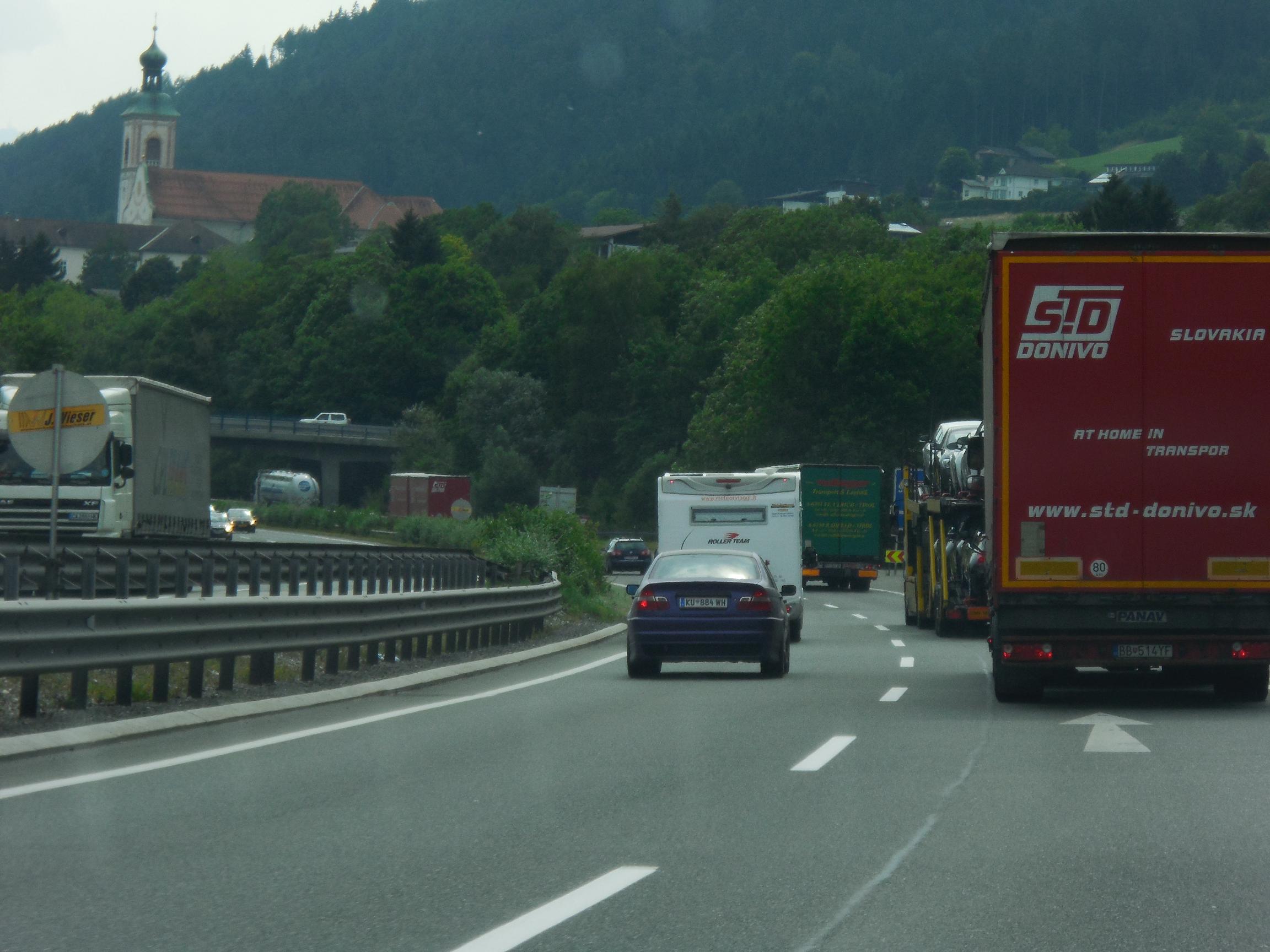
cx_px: 635
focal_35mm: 156
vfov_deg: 9.5
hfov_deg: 12.7
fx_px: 5723
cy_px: 476
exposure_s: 1/320
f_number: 6.5
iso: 125
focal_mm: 27.6
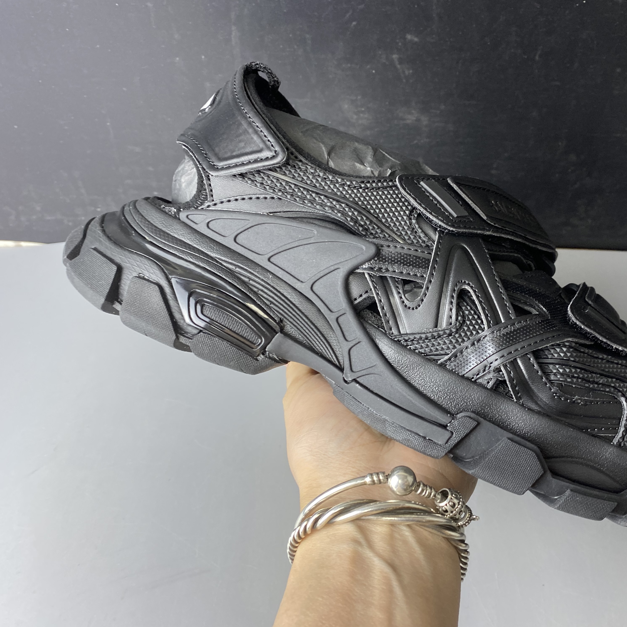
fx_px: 635
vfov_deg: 52.5
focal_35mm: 31
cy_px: 317
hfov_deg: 51.9
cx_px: 400
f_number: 1.8
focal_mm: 4.25
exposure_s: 1/50
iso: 100
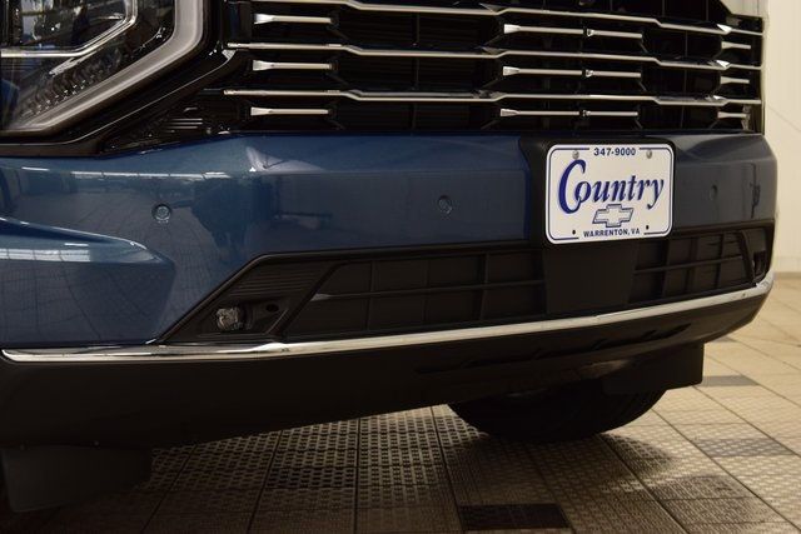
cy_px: 267
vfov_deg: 21.6
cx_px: 400
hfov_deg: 31.9
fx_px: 1402
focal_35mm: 63
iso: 1600
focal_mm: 42
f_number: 7.1
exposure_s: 1/60
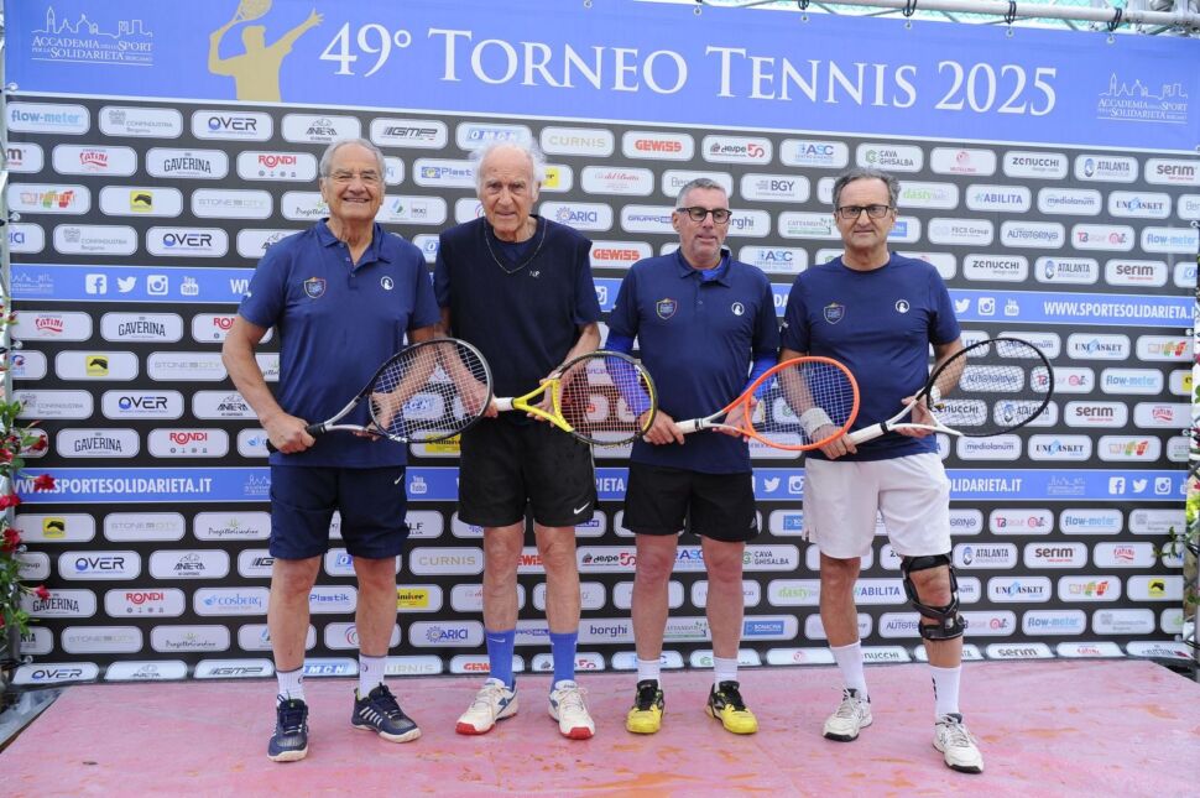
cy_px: 399
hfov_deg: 55.8
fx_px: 1132
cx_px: 600
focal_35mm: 34
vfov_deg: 38.8
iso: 500
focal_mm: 34
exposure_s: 1/80
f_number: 6.3
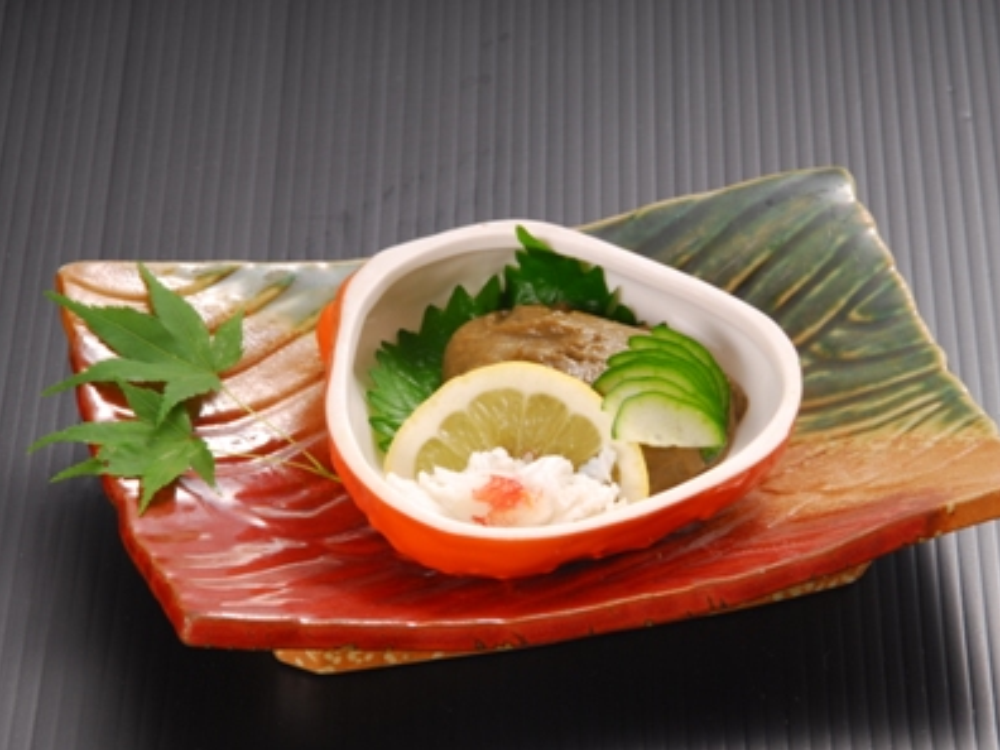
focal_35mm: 196
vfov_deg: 7.6
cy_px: 376
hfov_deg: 10.1
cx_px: 538
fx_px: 5662
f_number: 14
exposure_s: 1/250
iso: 200
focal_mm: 120
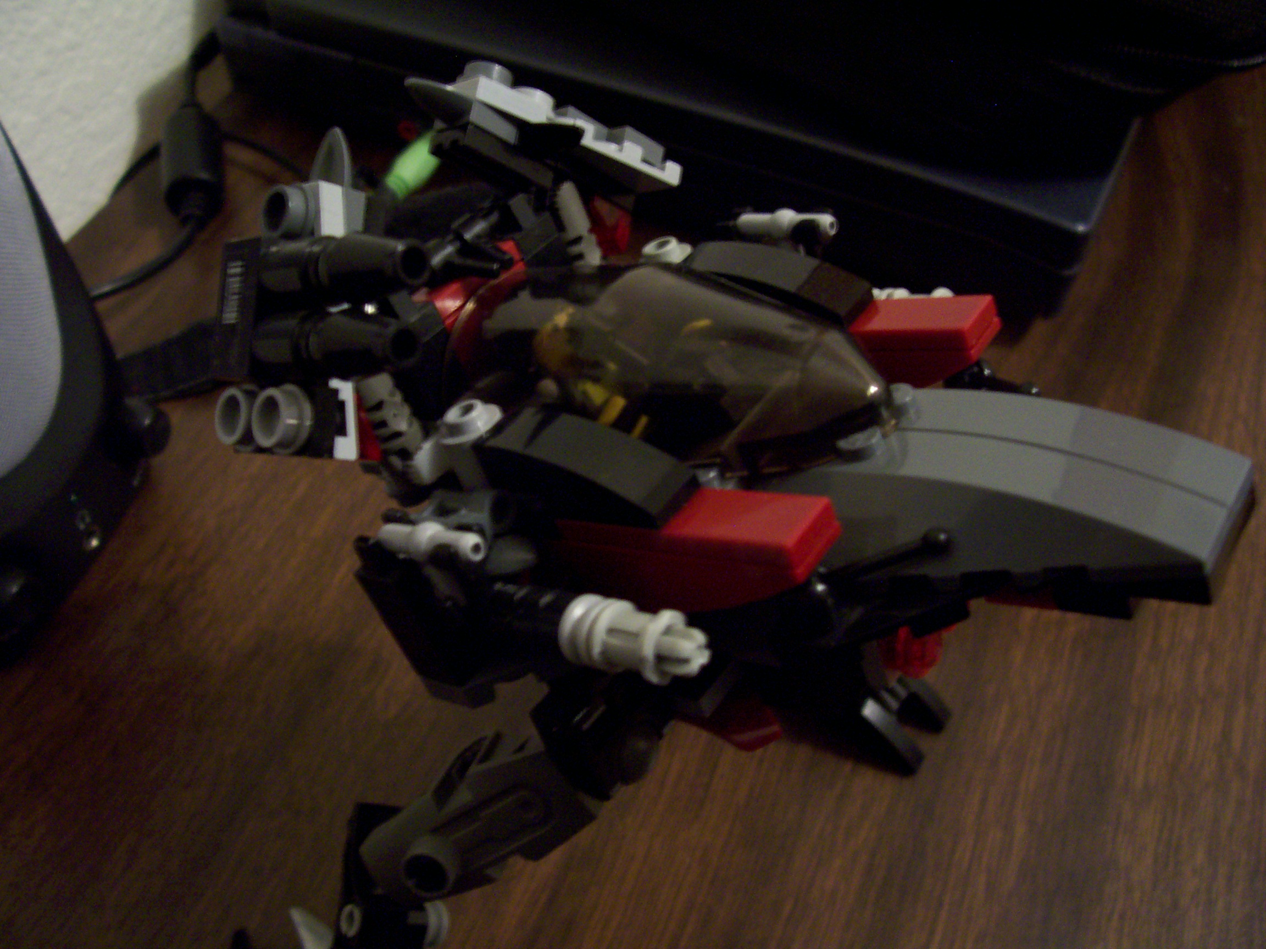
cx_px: 633
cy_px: 474
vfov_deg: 41.8
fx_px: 1243
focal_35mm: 34
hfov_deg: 54.0
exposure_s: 1/8
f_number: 2.7
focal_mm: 5.6
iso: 160
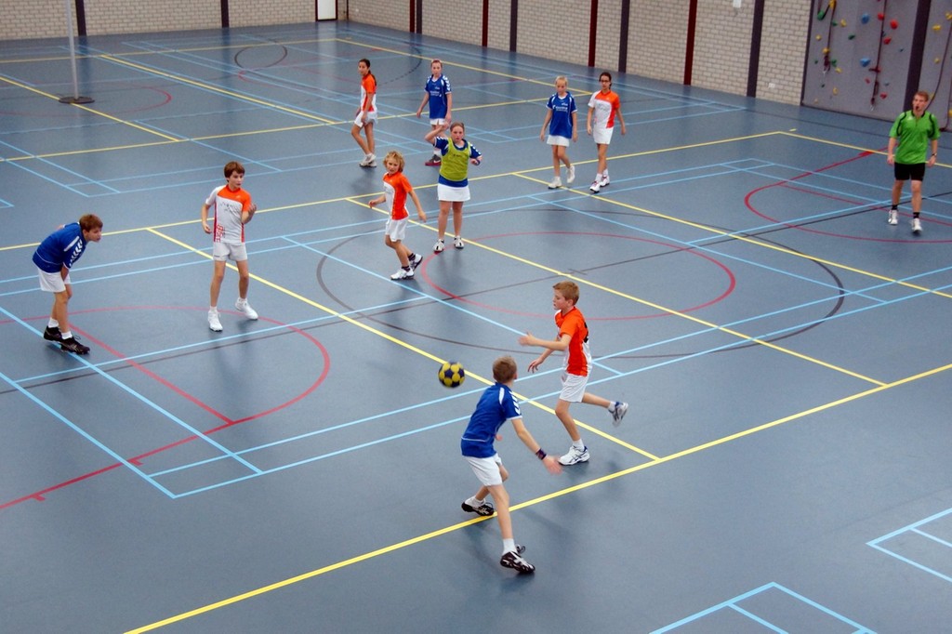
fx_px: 1110
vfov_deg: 31.9
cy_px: 317
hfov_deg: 46.4
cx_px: 476
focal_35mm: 42
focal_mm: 28
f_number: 4
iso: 1250
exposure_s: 1/160
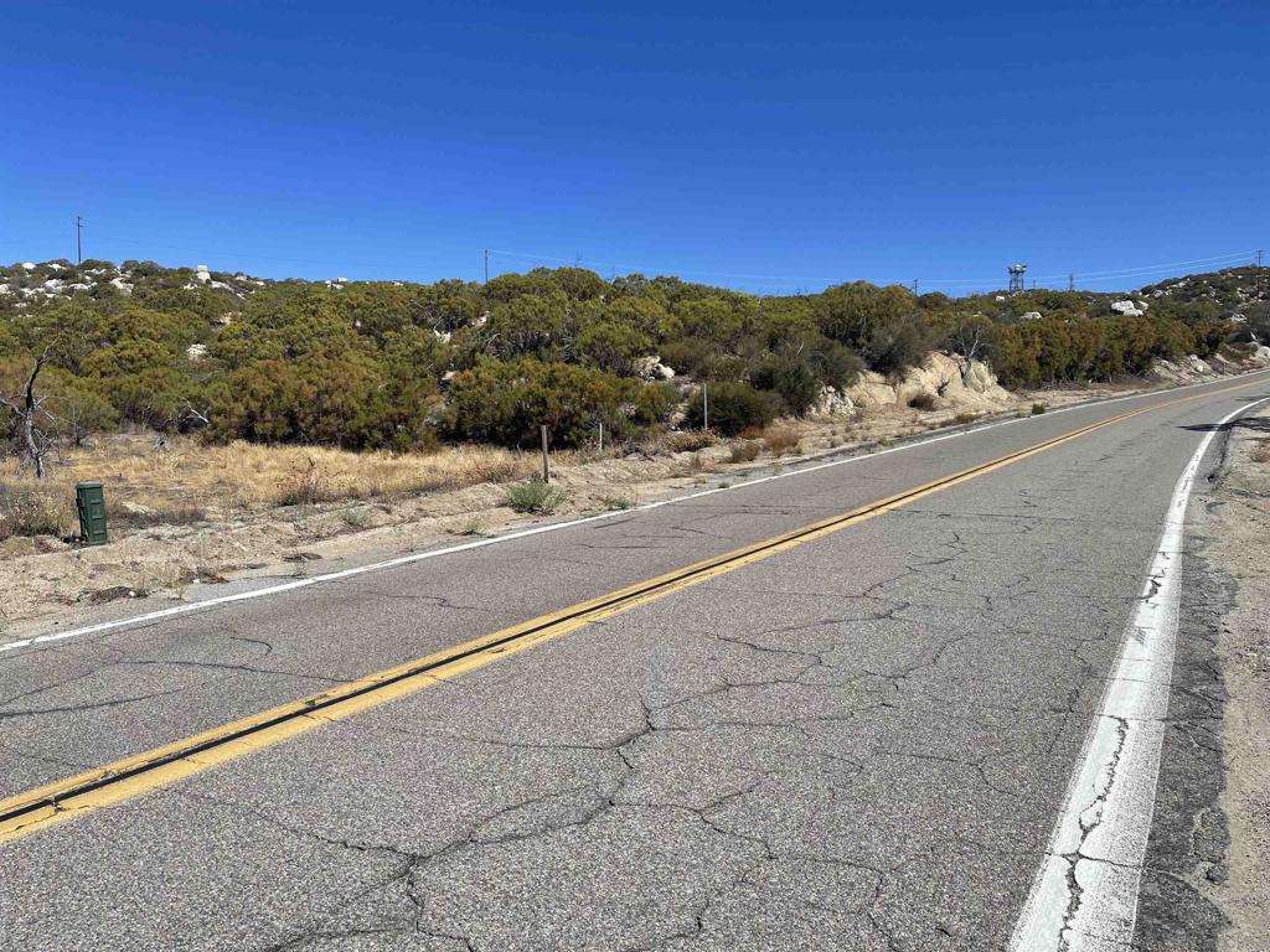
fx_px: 917
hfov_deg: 69.4
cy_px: 476
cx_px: 635
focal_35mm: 25
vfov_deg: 54.9
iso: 32
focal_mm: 5.1
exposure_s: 1/4525
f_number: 1.6
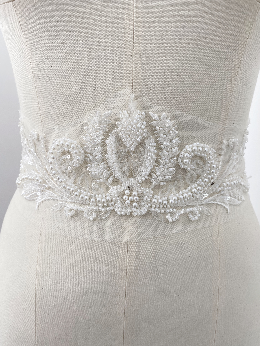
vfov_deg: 65.3
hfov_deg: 51.4
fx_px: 270
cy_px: 176
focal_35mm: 27
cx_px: 131
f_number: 1.8
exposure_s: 1/100
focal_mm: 4.25
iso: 32
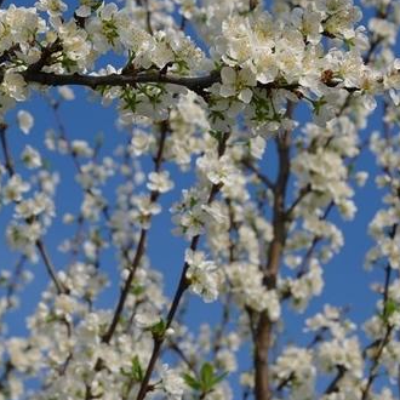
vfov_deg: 13.7
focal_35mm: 127
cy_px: 154
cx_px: 93
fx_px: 1660
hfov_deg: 13.7
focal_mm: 50
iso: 100
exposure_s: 1/320
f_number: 8
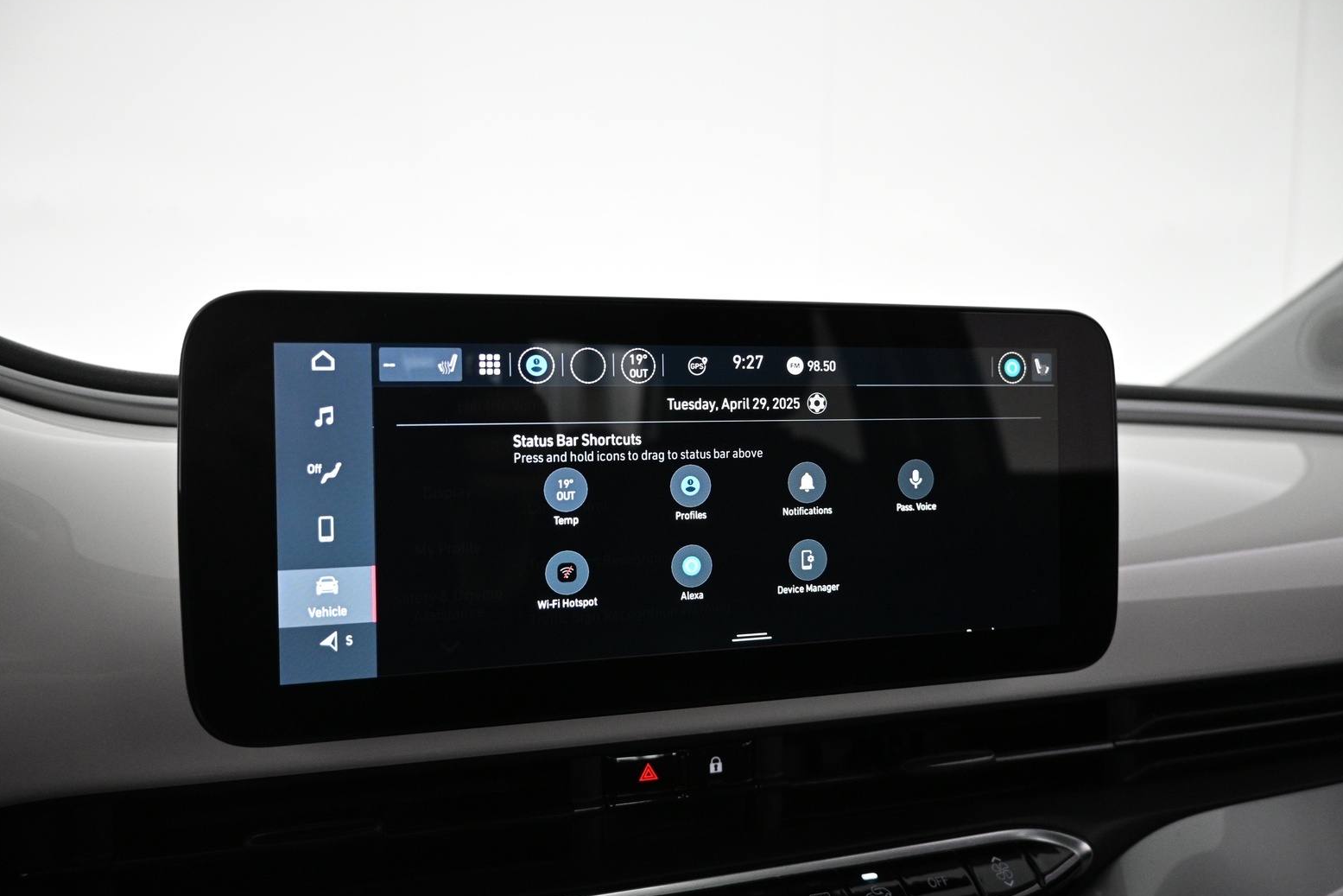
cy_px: 442
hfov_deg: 71.5
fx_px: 933
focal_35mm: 25
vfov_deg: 51.3
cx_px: 652
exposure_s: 1/125
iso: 1600
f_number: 3.5
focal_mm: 16
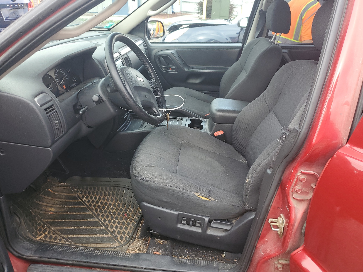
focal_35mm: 26
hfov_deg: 67.3
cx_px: 182
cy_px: 136
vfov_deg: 53.1
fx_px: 273
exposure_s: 1/172
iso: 50
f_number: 1.5
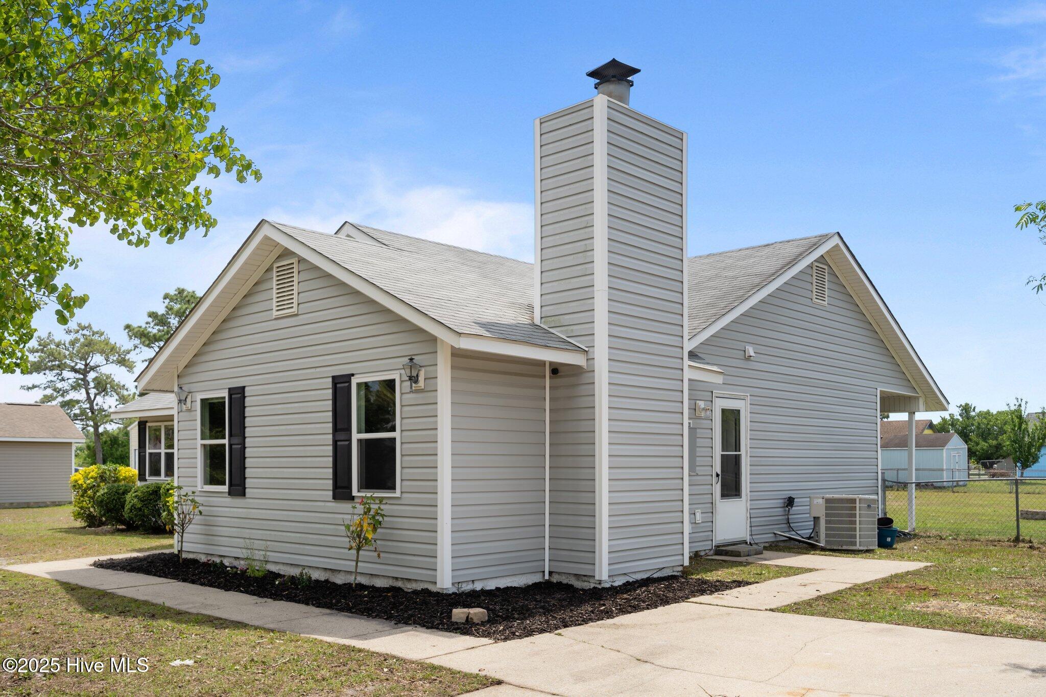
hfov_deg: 61.9
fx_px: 872
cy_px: 348
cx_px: 523
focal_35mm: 30
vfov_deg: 43.6
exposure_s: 1/200
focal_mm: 30
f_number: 7.1
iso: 64
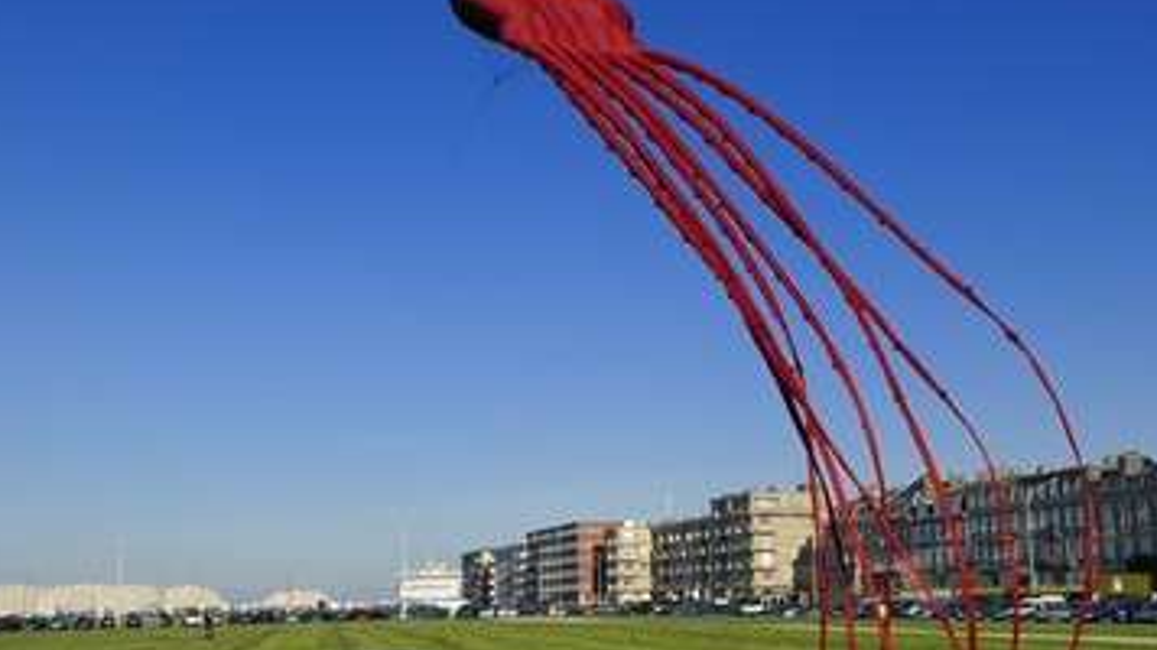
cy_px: 364
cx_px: 604
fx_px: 1441
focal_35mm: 47
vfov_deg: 25.4
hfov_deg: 43.7
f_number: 13
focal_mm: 38
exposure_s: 1/250
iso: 200
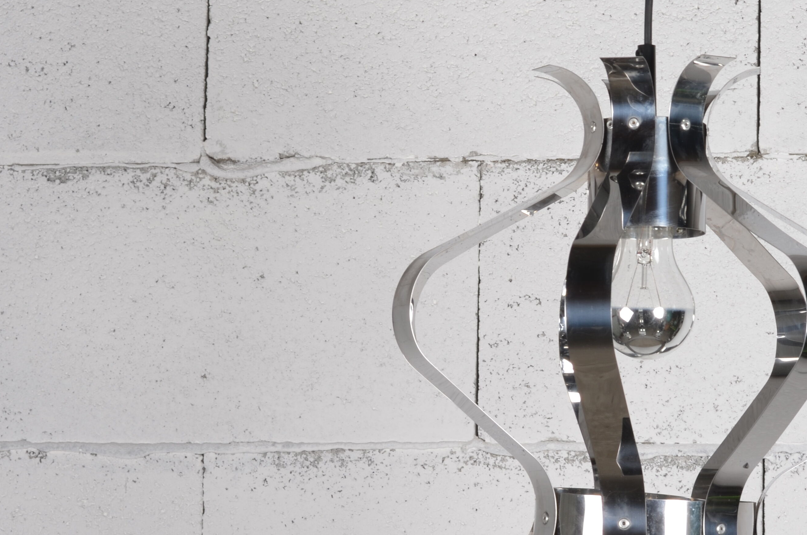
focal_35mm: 140
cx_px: 702
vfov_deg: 9.7
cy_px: 162
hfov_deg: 14.6
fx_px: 3132
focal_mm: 50
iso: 100
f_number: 11
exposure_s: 1/125
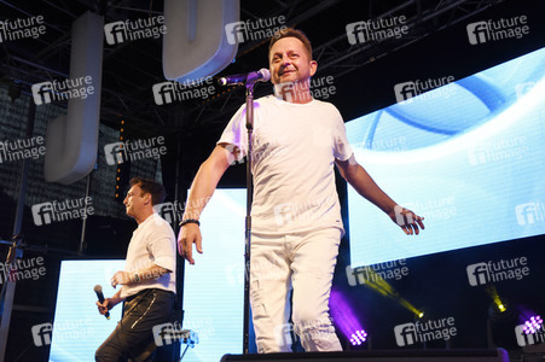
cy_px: 181
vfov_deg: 28.0
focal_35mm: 48
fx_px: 726
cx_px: 272
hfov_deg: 41.1
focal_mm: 48
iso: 1250
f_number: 8
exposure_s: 1/160
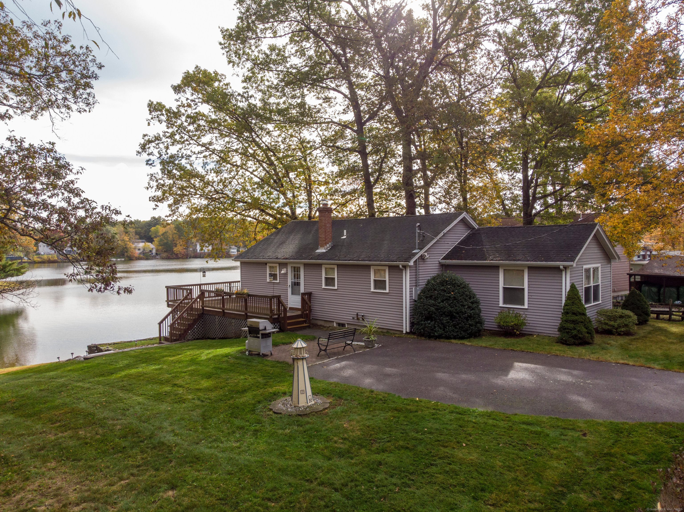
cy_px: 256
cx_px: 342
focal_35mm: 24
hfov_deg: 71.6
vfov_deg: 56.8
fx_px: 474
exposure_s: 1/310
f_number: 2.8
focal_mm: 4.5
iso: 100
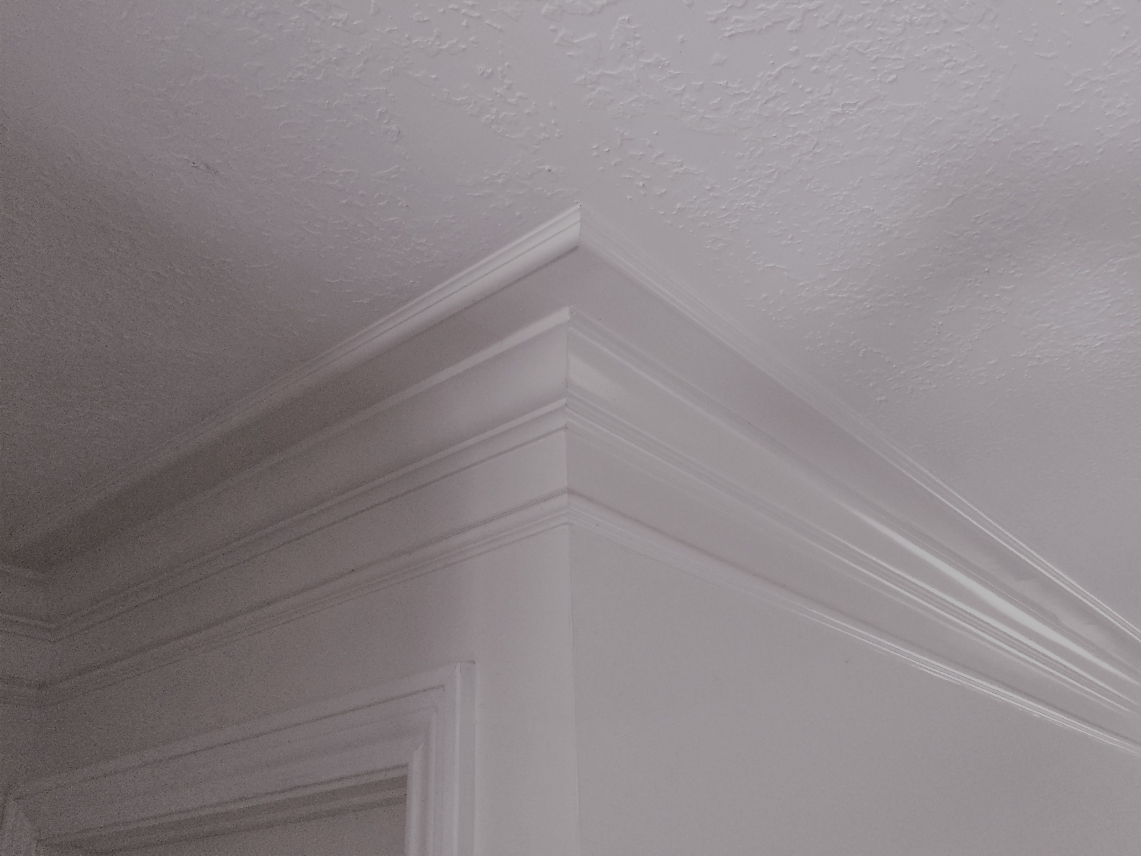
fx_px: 956
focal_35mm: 29
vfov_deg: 48.2
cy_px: 428
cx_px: 570
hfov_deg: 61.7
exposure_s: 1/30
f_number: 2.2
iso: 200
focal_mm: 4.15
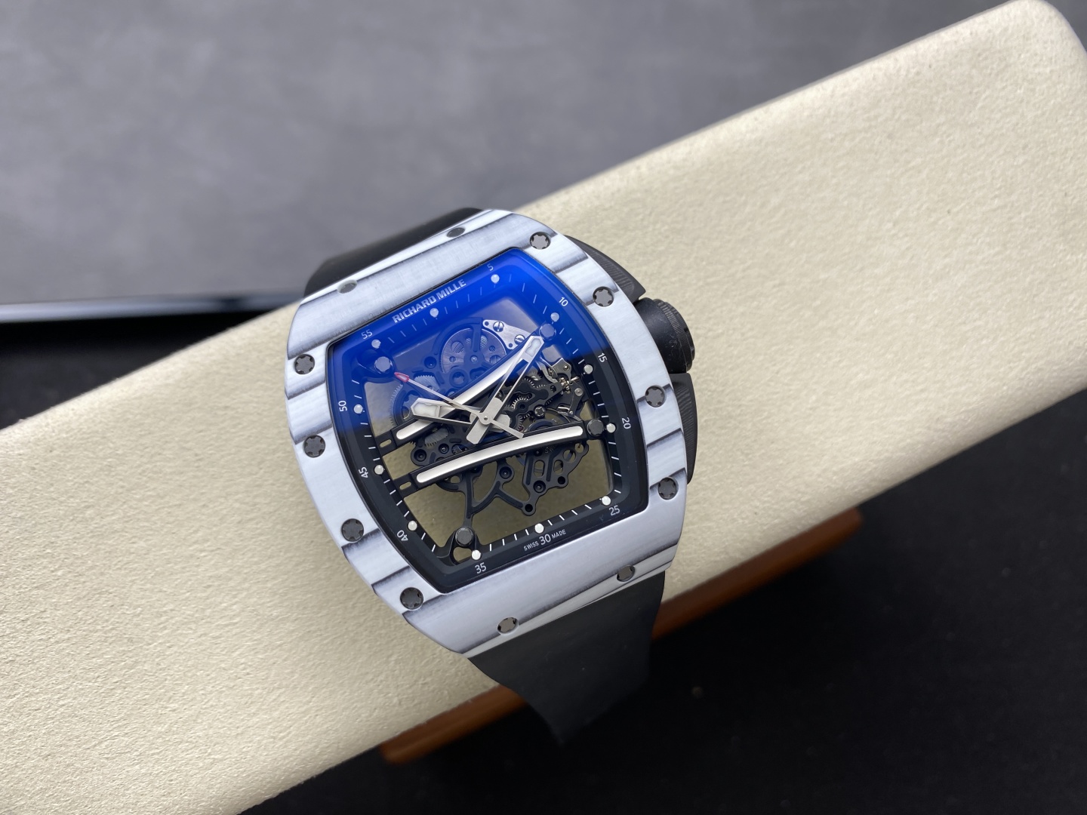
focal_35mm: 25
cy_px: 408
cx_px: 544
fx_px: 785
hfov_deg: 69.4
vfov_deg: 54.9
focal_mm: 4.25
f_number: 1.8
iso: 32
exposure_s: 1/209
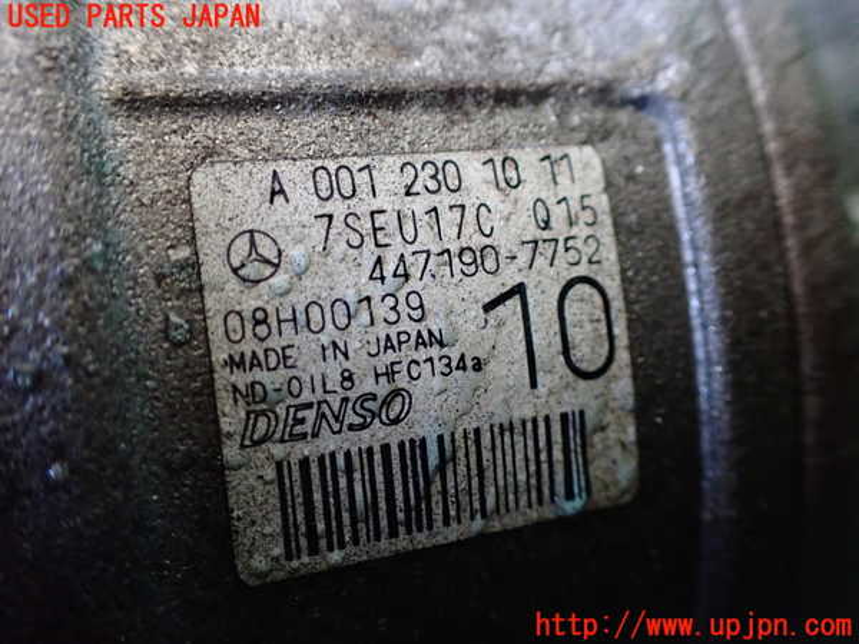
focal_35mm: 30
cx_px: 430
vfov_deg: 46.8
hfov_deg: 60.0
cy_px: 322
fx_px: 744
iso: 800
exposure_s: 1/80
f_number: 2.3
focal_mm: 5.4
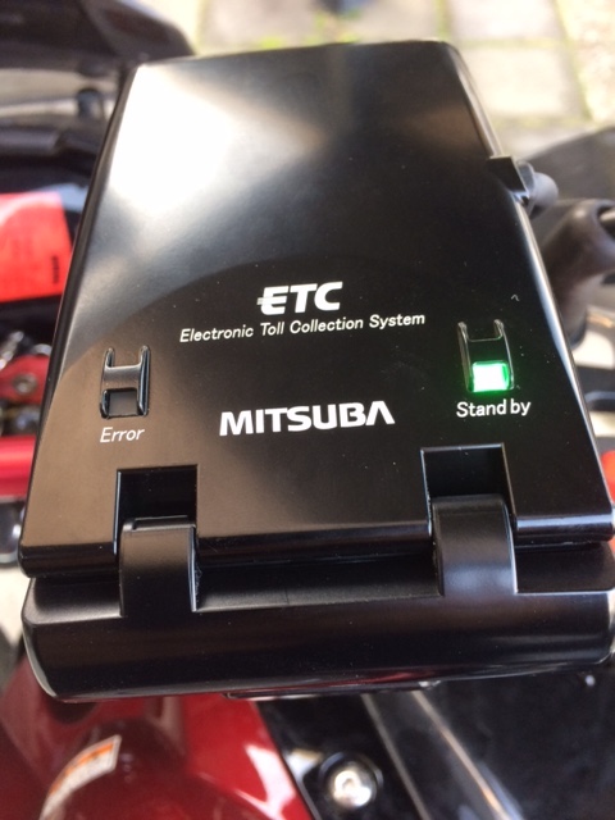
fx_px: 687
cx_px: 308
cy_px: 410
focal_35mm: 29
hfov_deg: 48.2
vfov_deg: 61.7
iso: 100
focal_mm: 4.15
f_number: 2.2
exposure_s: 1/30
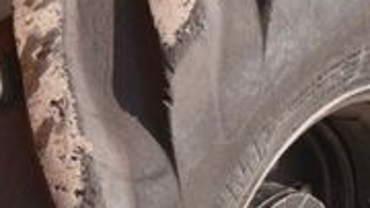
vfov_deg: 13.7
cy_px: 196
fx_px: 853
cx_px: 169
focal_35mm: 87
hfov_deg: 24.5
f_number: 1.78
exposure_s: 1/1553
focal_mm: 6.76
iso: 100
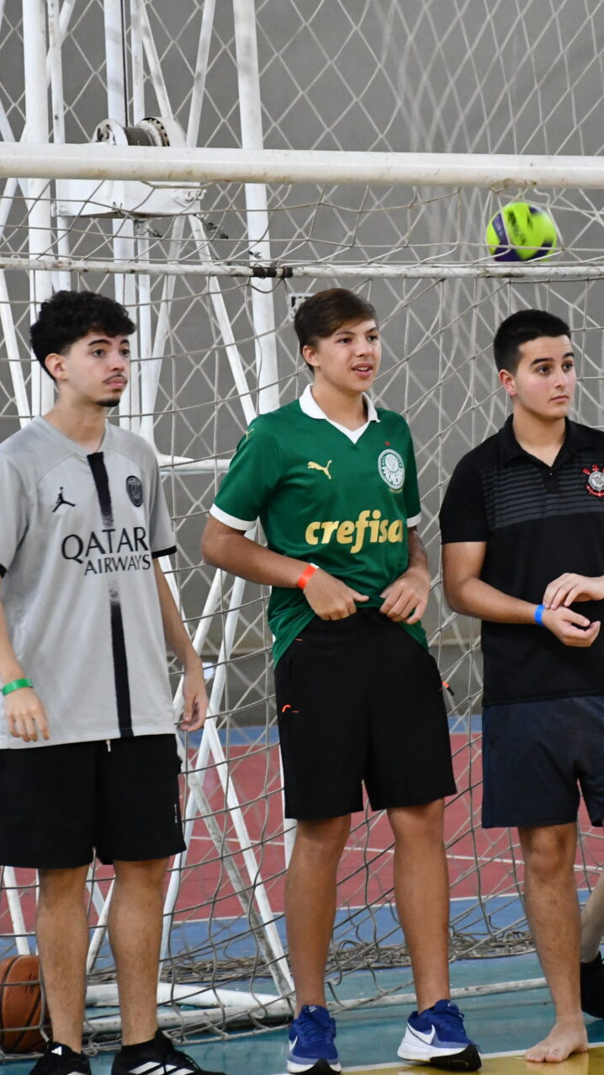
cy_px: 538
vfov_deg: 11.4
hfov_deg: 6.4
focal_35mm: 189
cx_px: 451
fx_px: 5383
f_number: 5.3
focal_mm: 80
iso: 3200
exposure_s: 1/125
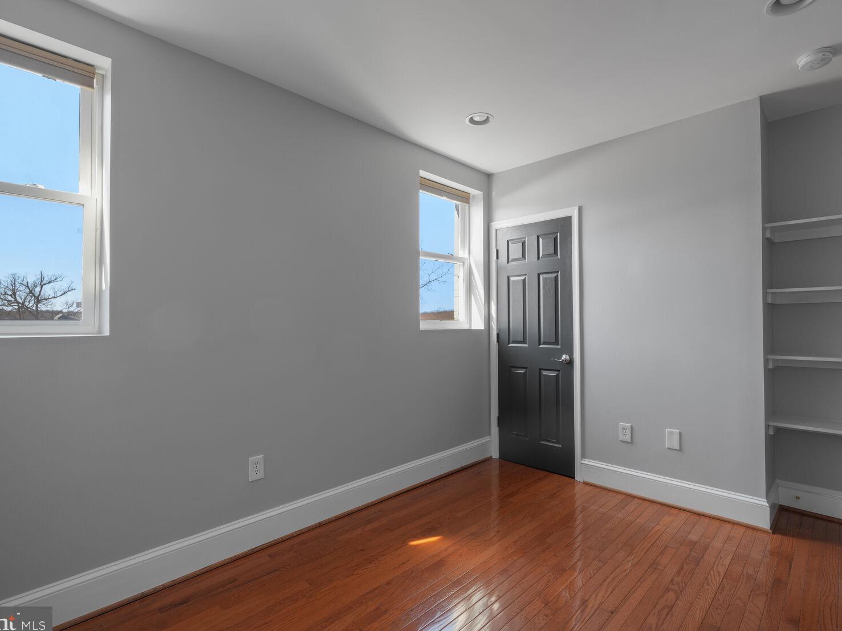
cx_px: 438
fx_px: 438
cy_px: 313
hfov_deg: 87.7
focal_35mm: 18
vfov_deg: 71.6
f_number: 8
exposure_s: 1/20
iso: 200
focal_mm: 16
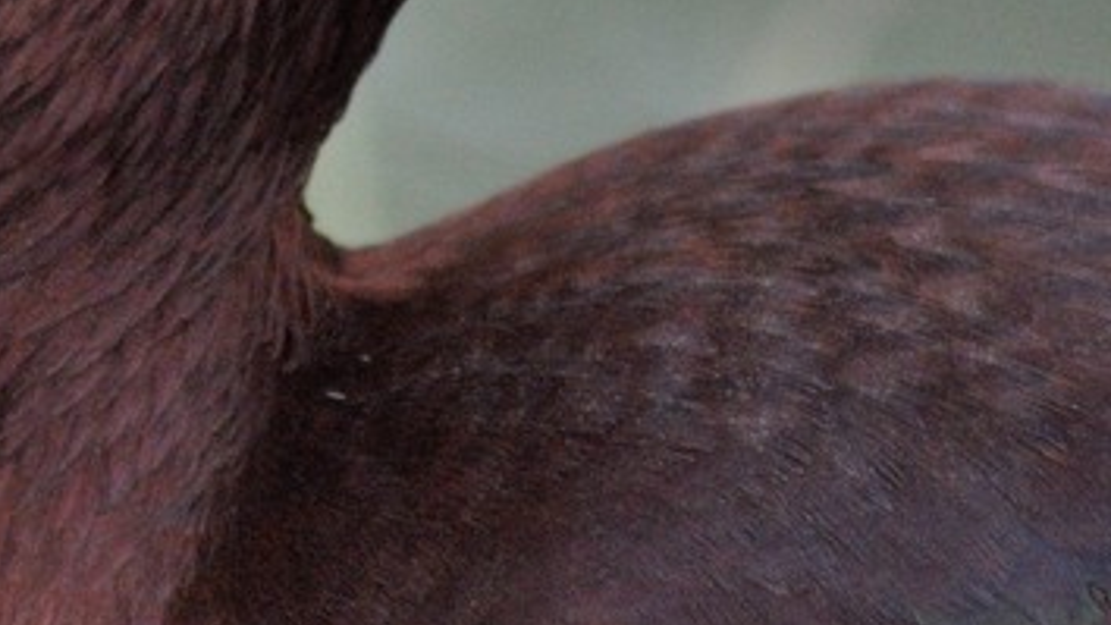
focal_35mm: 1366
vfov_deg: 0.9
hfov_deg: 1.6
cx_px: -389
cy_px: -294
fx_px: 40235
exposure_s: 1/500
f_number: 5.6
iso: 900
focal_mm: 300
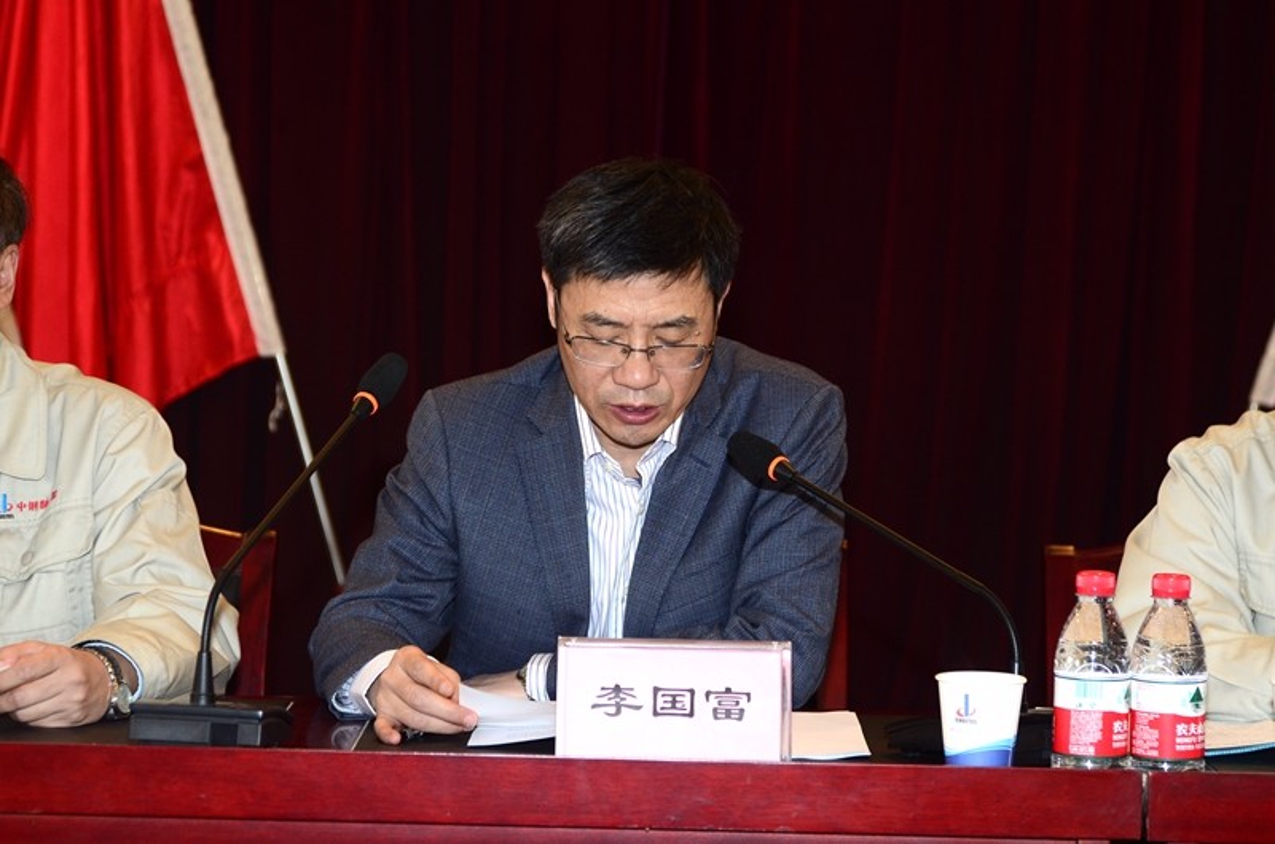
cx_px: 638
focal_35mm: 99
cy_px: 422
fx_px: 3499
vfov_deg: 13.8
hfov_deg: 20.7
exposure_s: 1/80
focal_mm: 66
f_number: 4.5
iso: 640
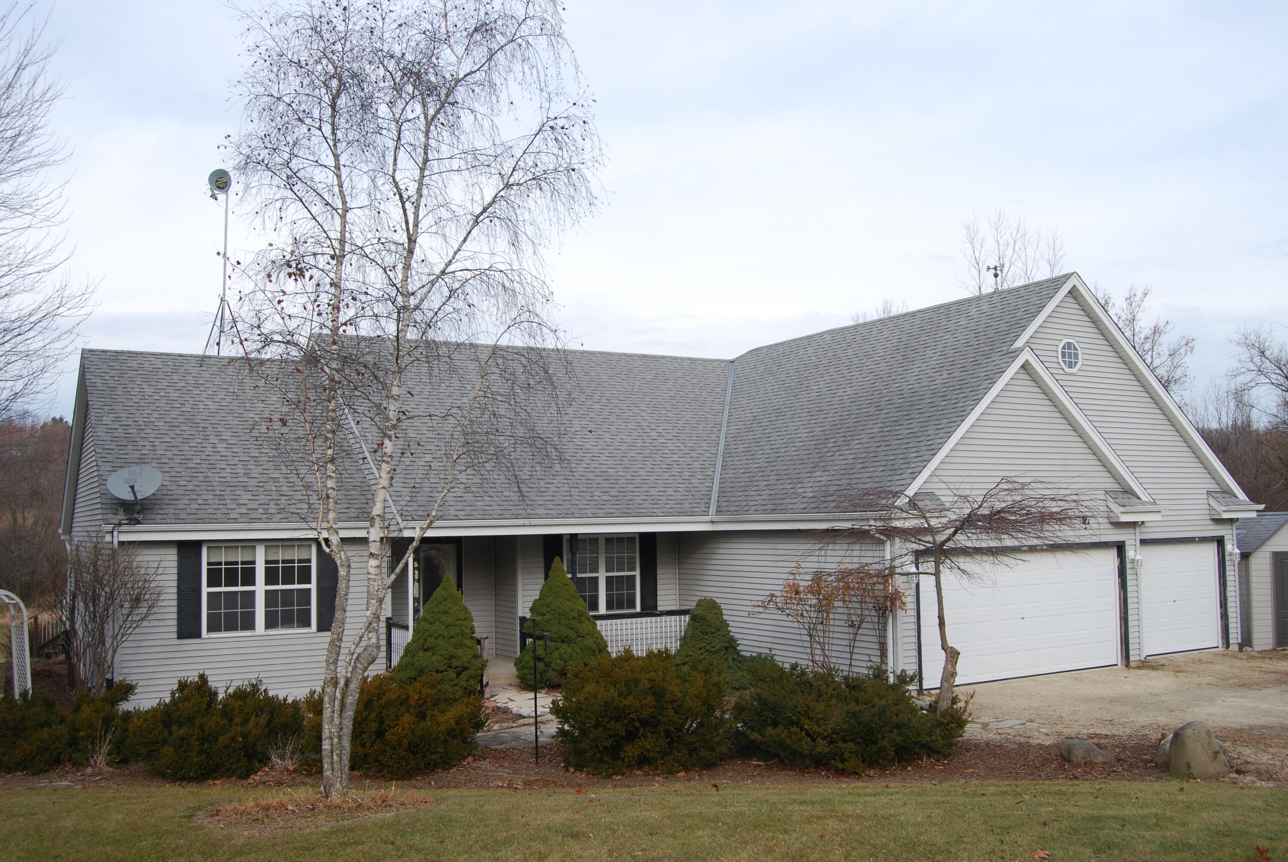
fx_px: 1182
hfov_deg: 57.2
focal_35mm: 33
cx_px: 644
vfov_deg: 40.1
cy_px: 431
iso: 100
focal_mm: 22
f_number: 6.3
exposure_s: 1/160
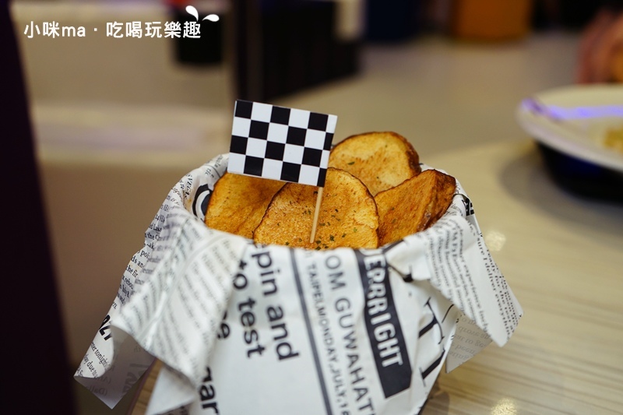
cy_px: 208
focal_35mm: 37
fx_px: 640
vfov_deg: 35.9
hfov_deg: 51.9
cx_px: 312
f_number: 4
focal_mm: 37
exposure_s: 1/60
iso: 640
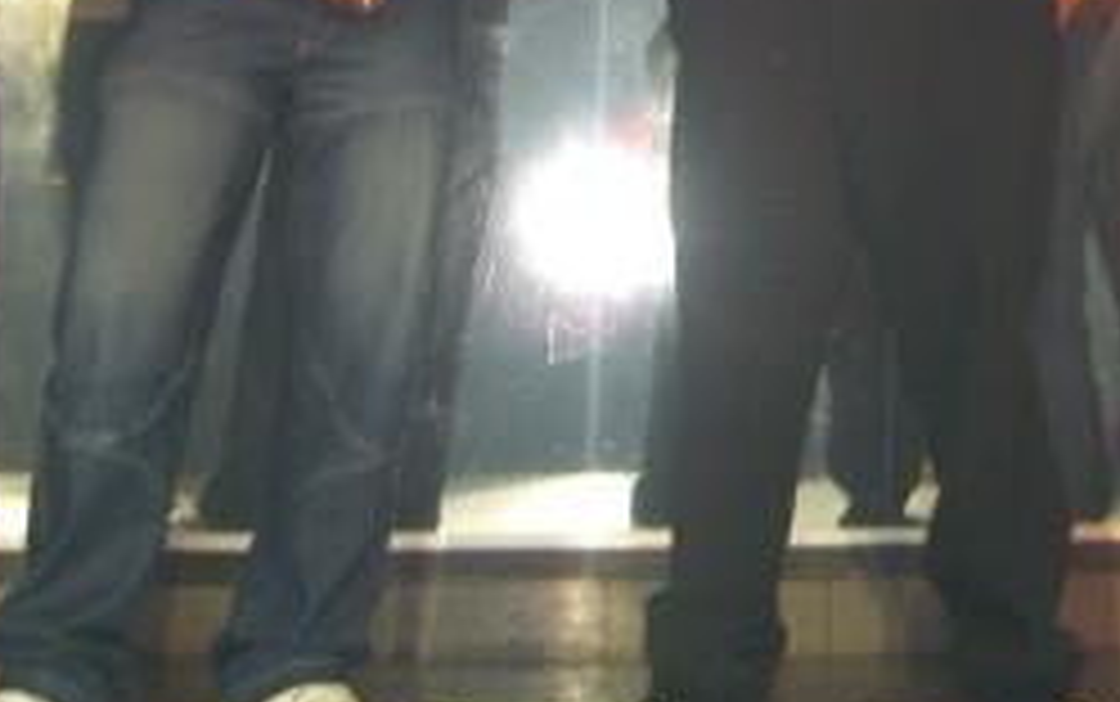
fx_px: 2963
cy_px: -279
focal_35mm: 97
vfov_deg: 12.9
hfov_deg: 20.8
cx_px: 1066
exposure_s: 1/60
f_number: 2.8
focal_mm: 7.9
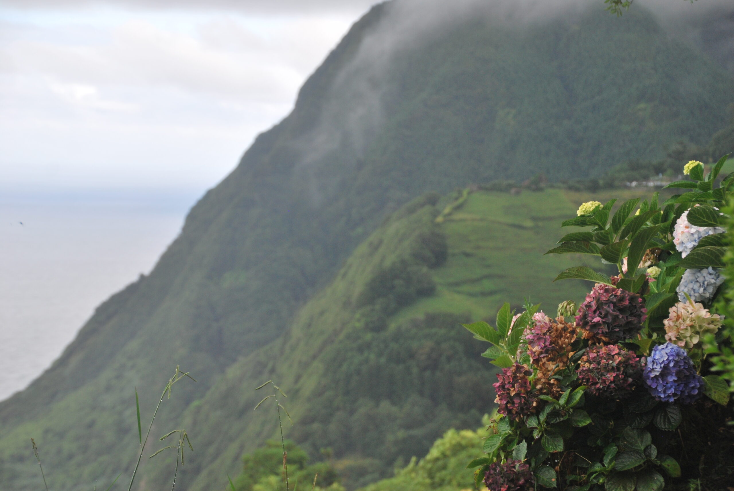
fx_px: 2144
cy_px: 246
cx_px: 367
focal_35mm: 105
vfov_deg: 13.1
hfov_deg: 19.4
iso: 200
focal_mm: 70
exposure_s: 1/320
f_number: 5.6
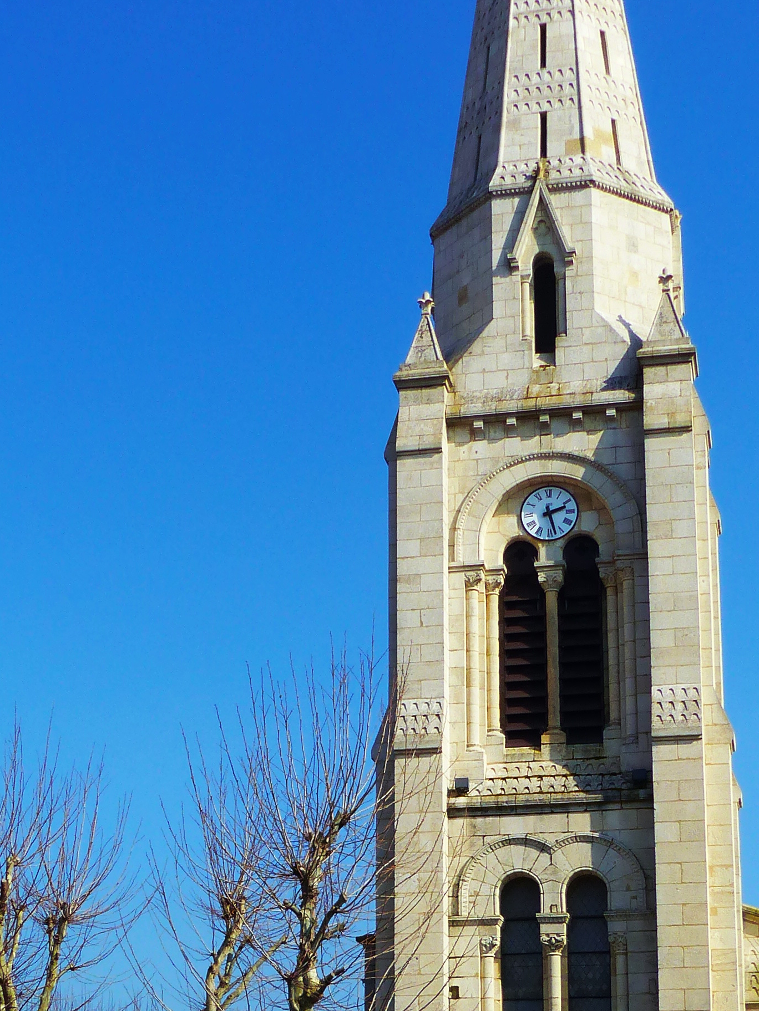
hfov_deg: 21.6
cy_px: 828
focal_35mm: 68
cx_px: 307
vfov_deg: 27.9
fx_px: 1988
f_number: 4
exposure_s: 1/1300
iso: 100
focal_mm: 5.6
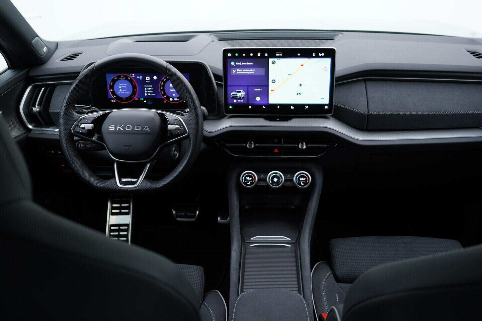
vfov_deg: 36.9
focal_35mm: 36
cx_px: 241
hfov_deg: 53.1
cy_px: 160
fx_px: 482
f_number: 2.8
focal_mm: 24
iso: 160
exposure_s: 1/40
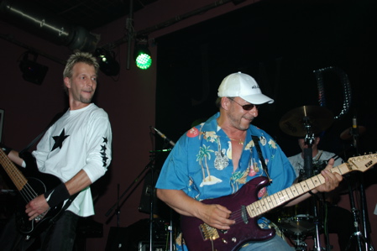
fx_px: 440
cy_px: 126
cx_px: 188
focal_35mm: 42
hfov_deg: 46.4
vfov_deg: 31.9
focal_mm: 28
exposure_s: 1/60
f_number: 4.5
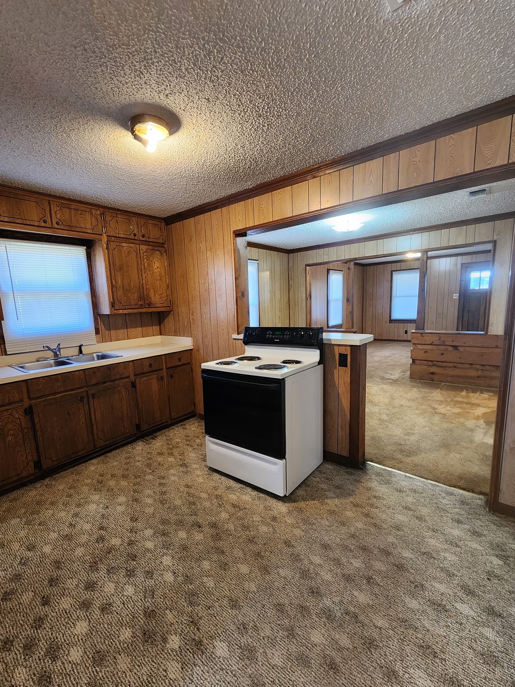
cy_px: 351
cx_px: 246
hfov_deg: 85.6
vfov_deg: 102.1
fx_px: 278
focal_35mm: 14
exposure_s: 1/40
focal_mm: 2.2
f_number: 2.2
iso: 400
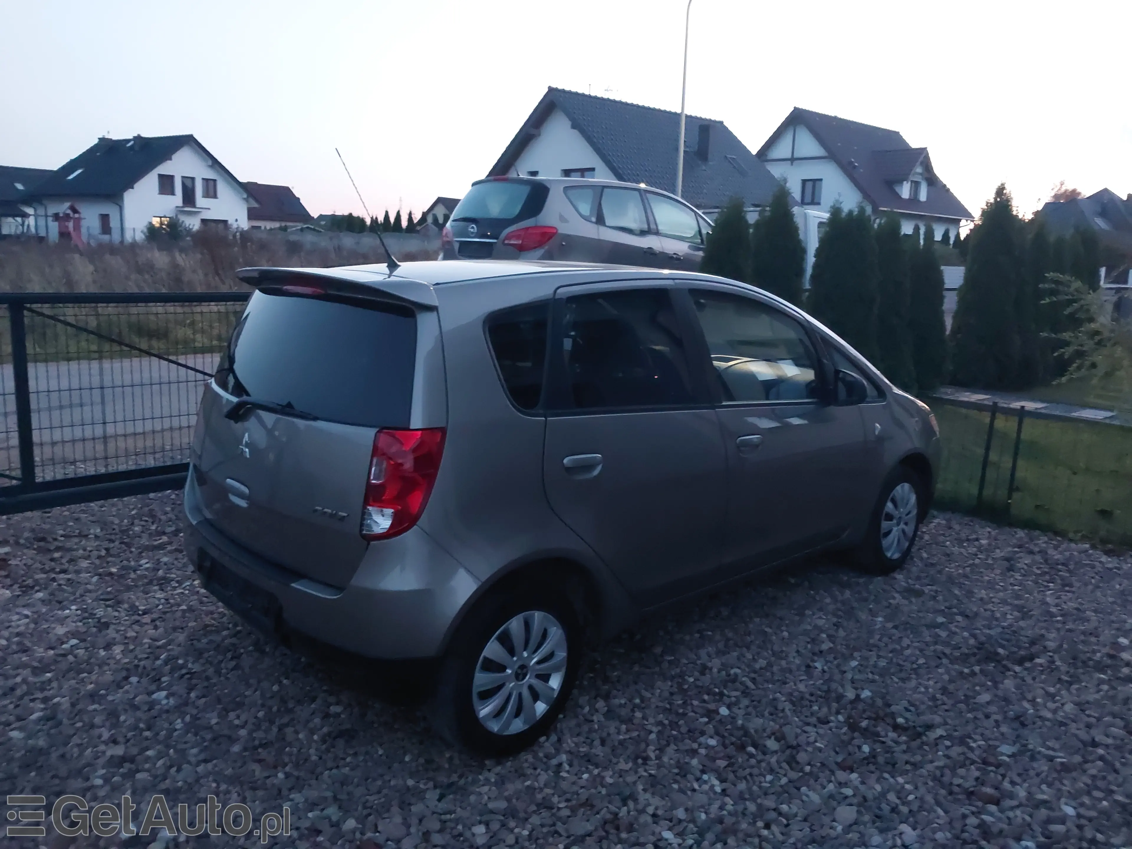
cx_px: 566
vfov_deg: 46.8
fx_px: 981
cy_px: 424
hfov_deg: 60.0
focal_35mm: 30
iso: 800
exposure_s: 1/24
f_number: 1.8
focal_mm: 4.6
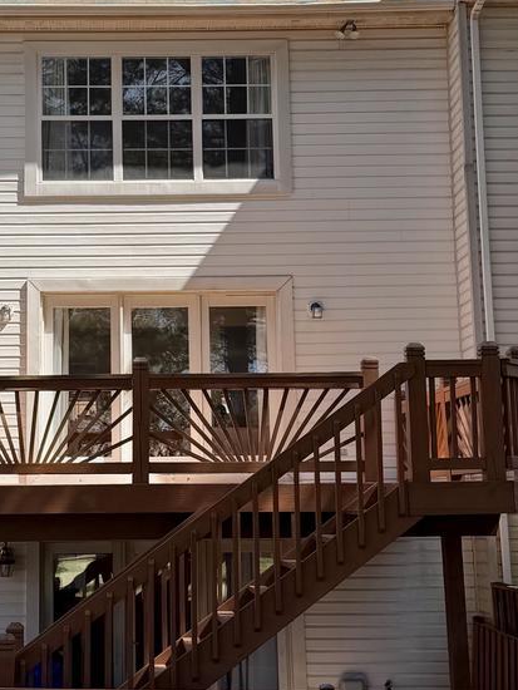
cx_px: 135
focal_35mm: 67
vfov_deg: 28.9
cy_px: 291
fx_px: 1336
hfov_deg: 21.8
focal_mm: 6.76
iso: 80
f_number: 1.78
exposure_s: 1/2110
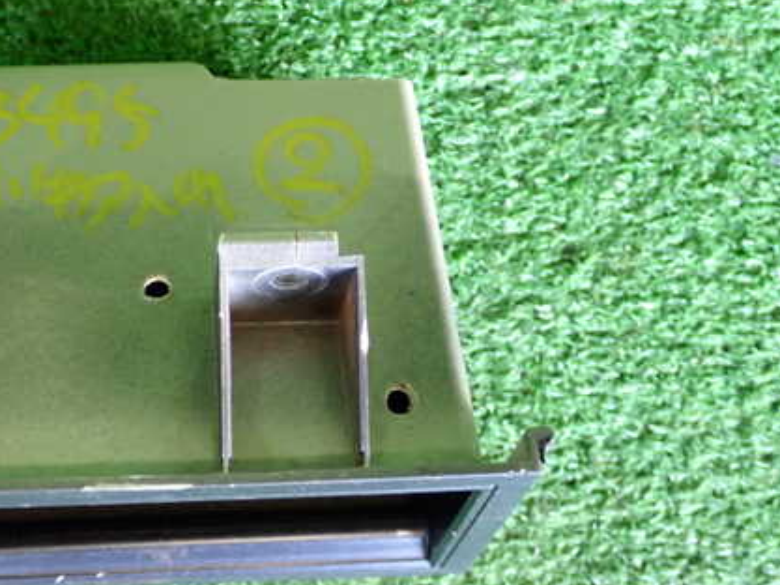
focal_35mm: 59
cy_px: 232
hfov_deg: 32.3
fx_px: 1330
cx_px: 226
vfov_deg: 24.8
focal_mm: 7.31
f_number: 2.8
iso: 640
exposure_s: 1/40
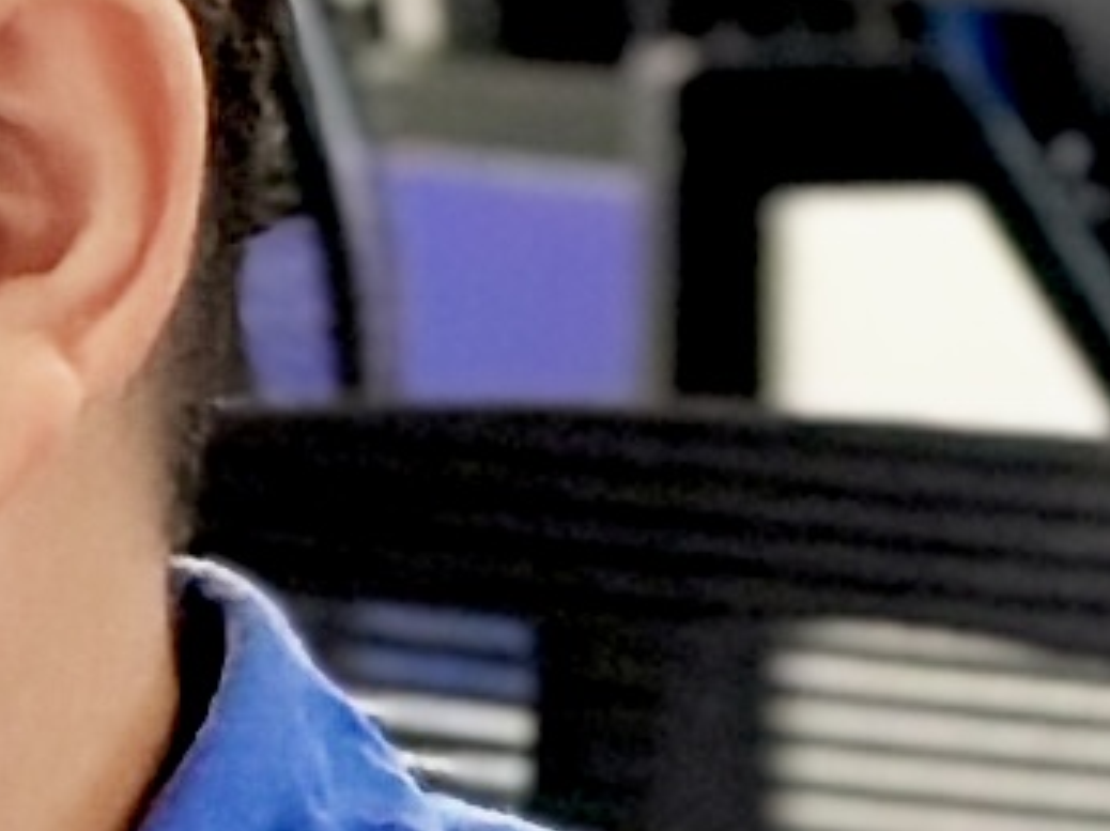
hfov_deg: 5.1
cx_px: -2082
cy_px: 1004
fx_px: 11824
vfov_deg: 4.0
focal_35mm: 369
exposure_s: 1/100
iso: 200
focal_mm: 6.86
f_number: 1.78
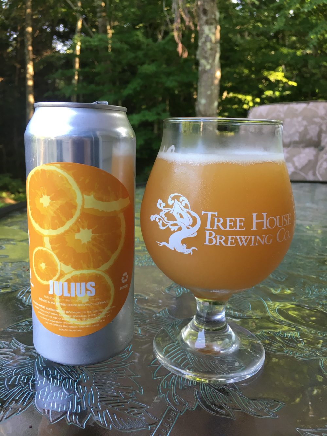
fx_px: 365
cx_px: 164
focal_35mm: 29
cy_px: 218
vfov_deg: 61.7
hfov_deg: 48.2
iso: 25
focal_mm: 4.15
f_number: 2.2
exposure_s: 1/30
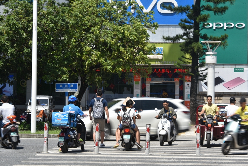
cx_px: 124
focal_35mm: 112
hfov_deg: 18.3
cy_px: 83
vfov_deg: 12.2
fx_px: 772
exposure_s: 1/25
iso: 100
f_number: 22
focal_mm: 112
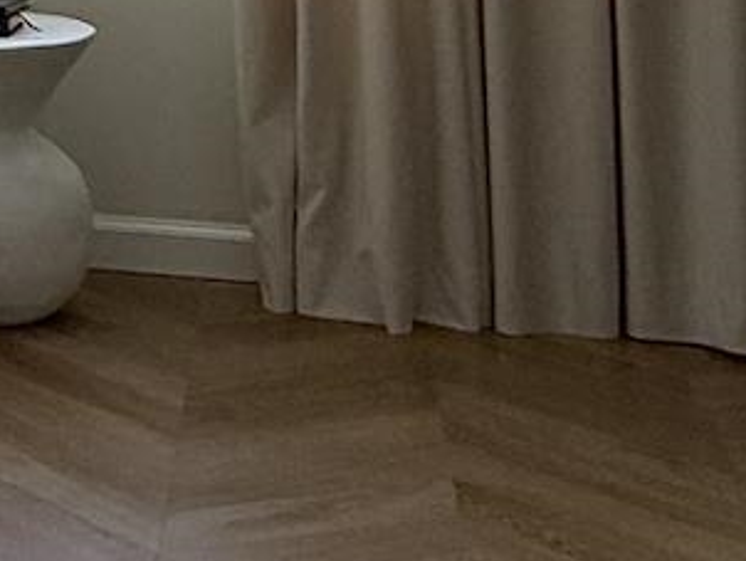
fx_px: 1920
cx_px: -674
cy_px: -269
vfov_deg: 15.4
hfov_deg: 17.1
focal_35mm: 89
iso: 80
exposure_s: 1/102
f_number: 2.2
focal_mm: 2.22
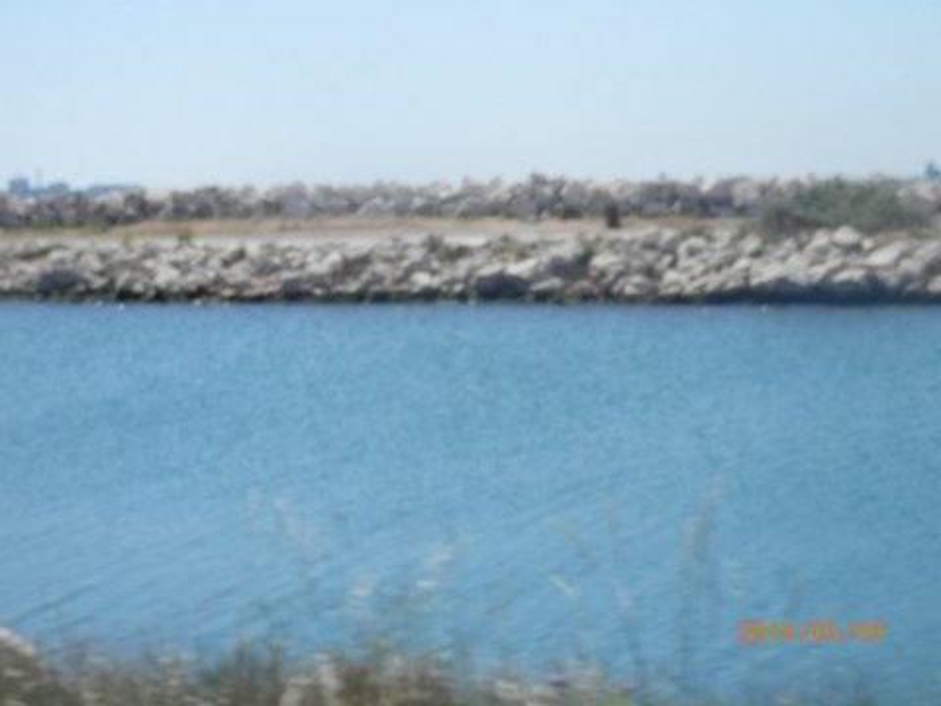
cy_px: 353
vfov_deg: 16.8
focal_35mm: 88
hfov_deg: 22.3
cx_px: 470
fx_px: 2392
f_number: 4.8
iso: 80
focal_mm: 15.8
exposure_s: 1/500
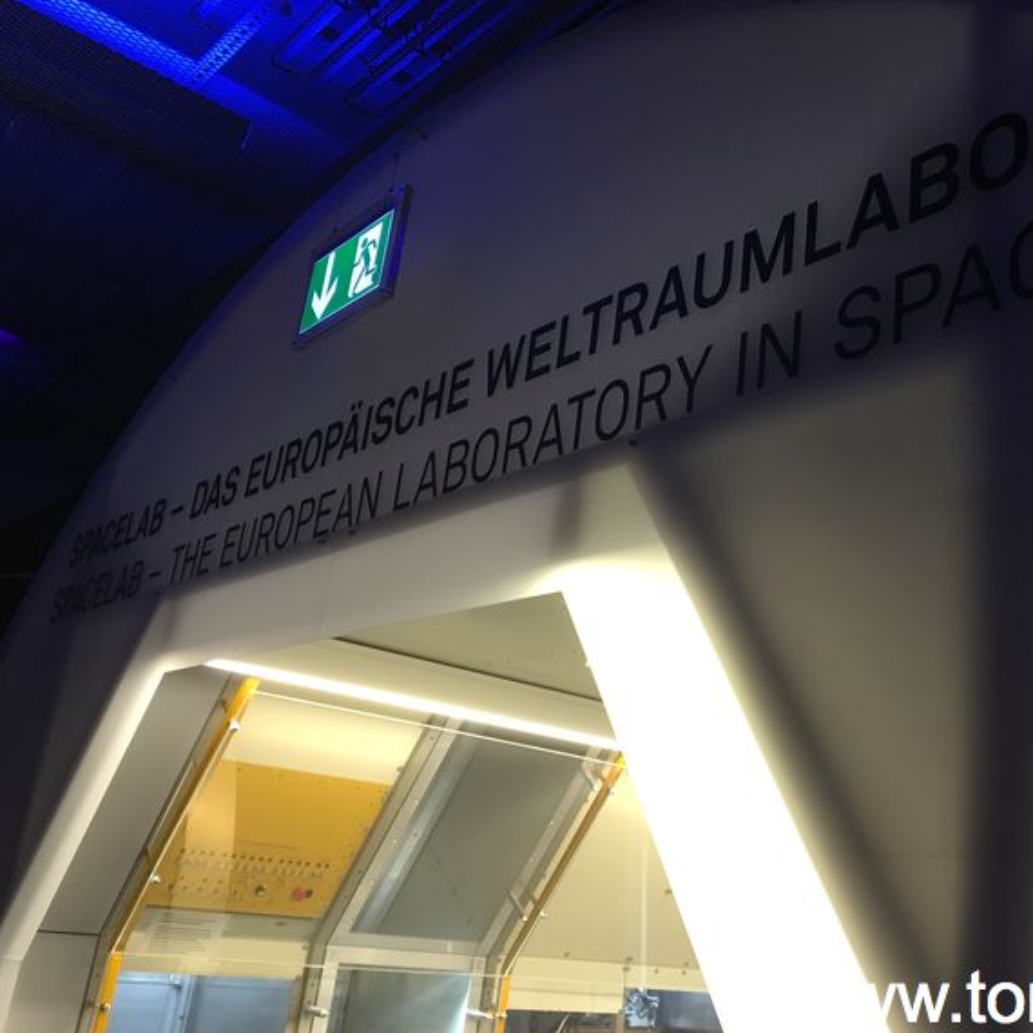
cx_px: 687
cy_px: 506
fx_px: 1215
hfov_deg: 45.4
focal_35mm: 36
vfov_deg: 46.0
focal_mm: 4.15
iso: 64
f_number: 2.2
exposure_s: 1/17
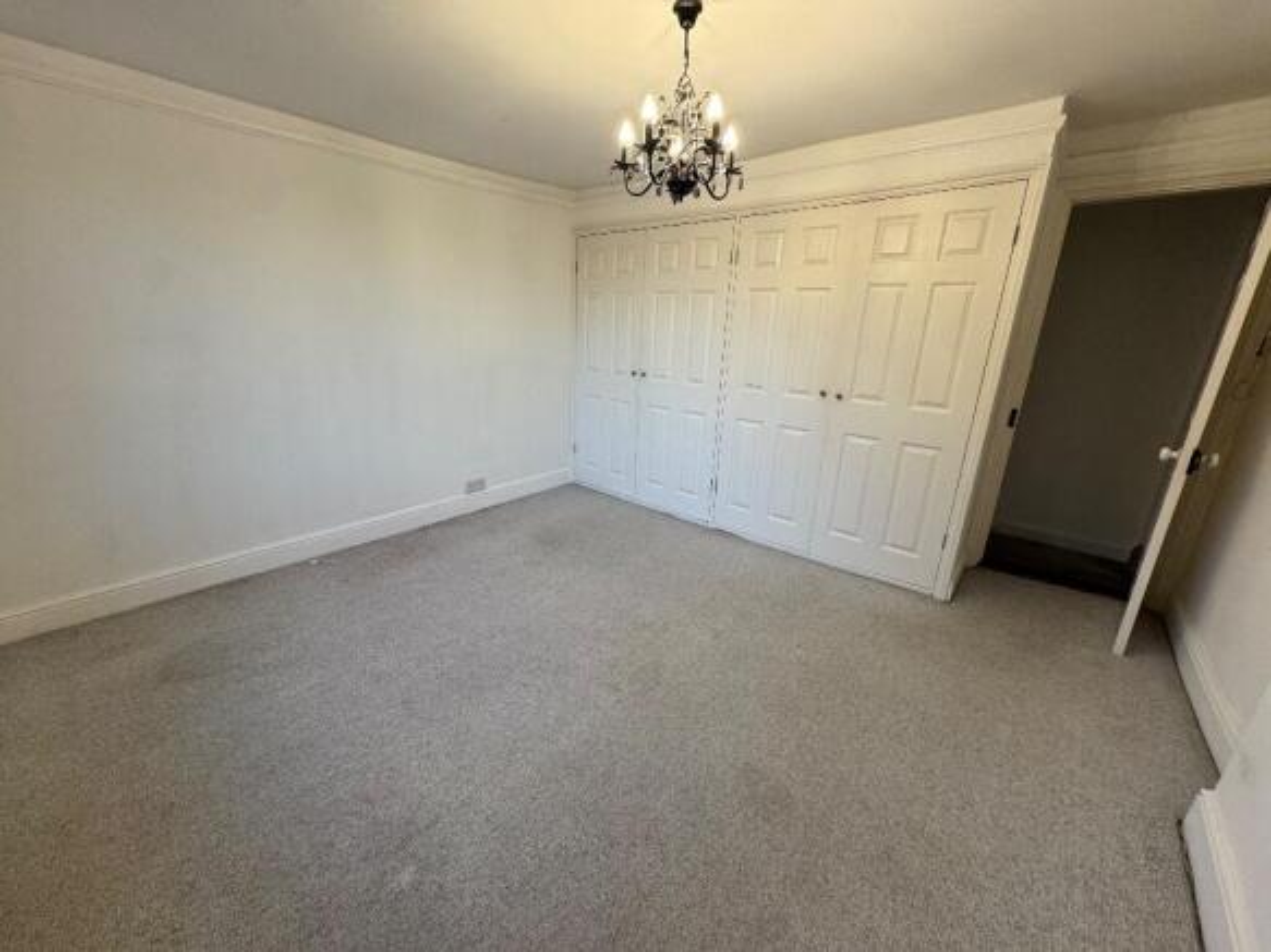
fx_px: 514
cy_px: 476
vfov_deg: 85.7
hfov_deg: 102.1
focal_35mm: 14
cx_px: 636
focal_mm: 2.22
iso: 160
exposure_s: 1/100
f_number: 2.2
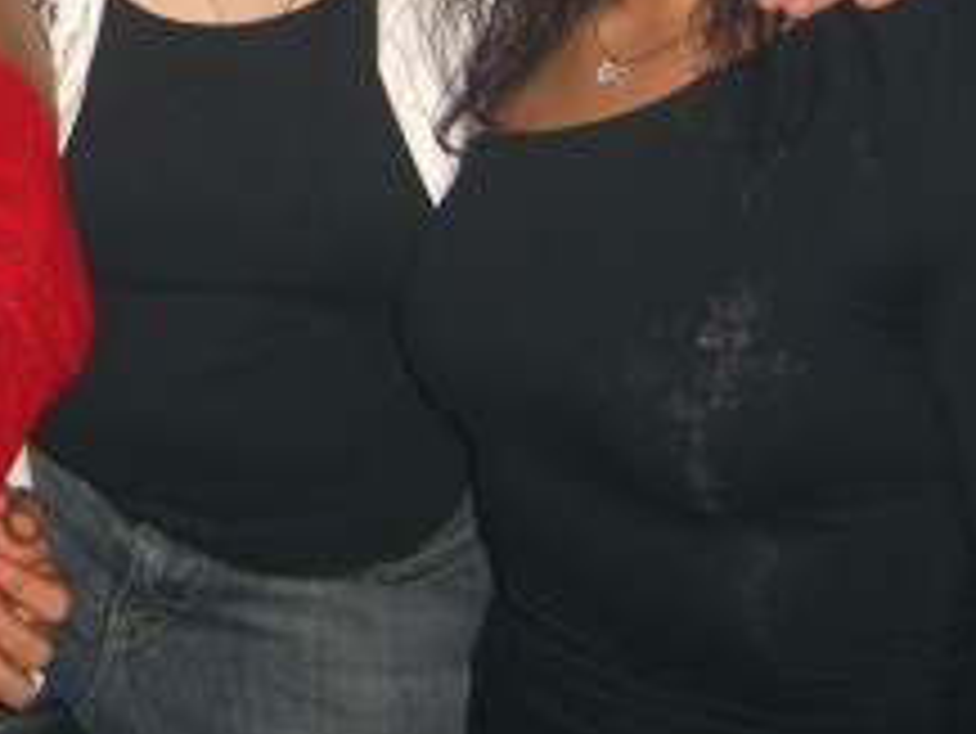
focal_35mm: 105
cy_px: -270
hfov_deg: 18.4
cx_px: 76
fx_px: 2962
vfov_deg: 13.5
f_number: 2.8
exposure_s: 1/60
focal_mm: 7.9
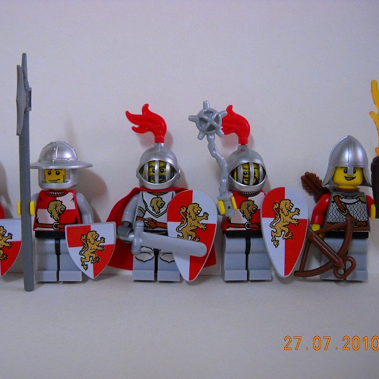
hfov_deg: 34.5
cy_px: 191
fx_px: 607
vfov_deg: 34.7
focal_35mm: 49
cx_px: 145
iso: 400
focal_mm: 6.72
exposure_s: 1/18
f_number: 3.1
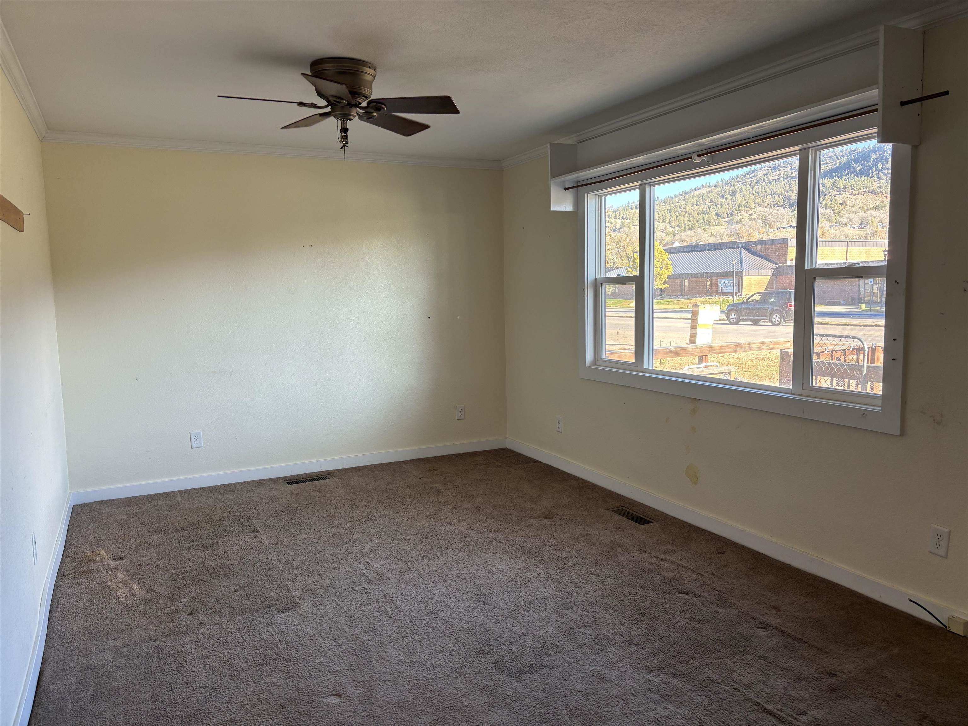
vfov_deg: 53.1
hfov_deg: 67.3
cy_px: 363
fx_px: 727
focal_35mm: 26
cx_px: 484
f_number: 1.6
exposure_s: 1/120
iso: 80
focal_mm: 5.96
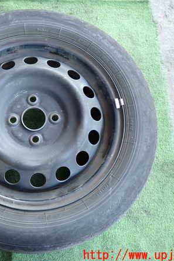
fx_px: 254
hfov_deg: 36.8
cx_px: 40
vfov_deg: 54.5
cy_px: 131
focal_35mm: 35
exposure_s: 1/80
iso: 200
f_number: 2
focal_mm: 4.5
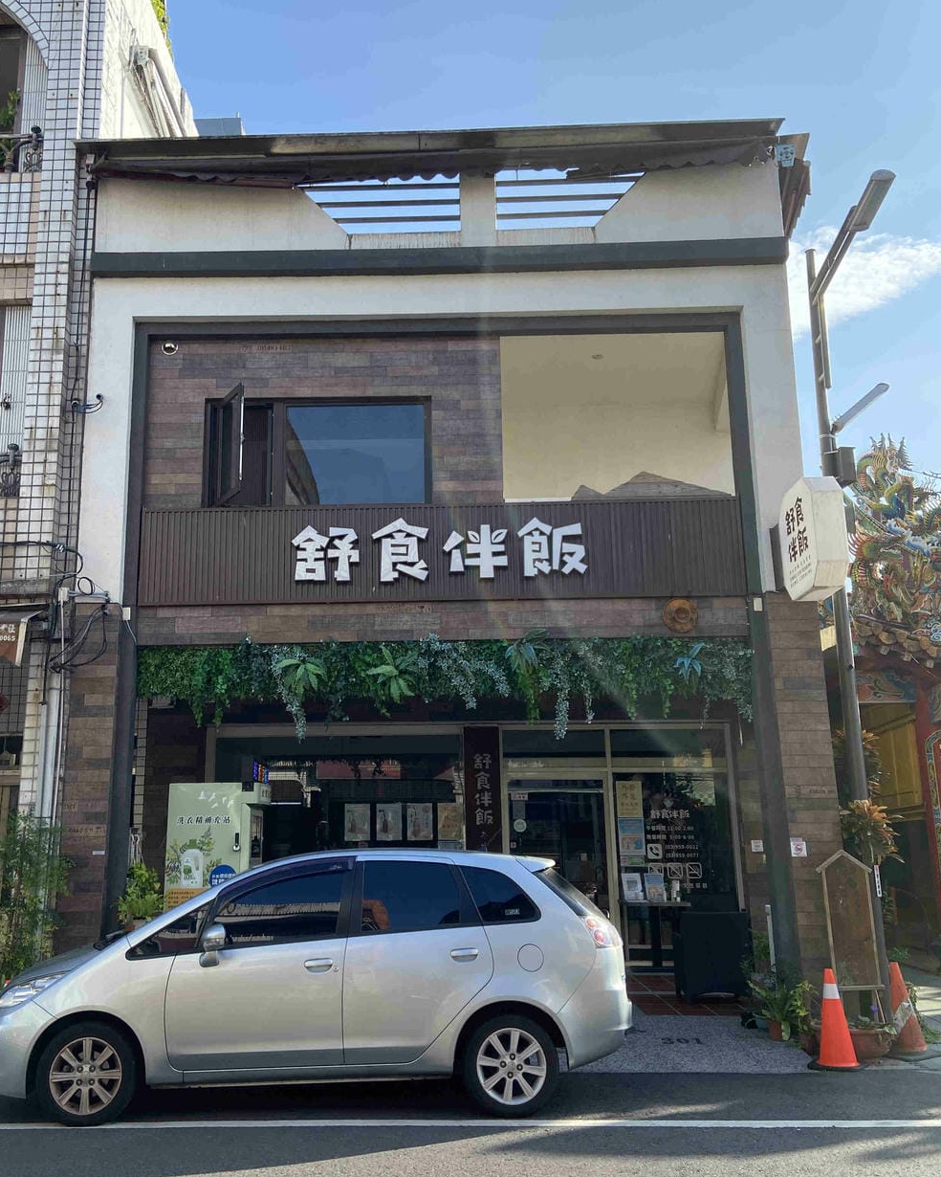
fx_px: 1149
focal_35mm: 33
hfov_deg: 44.4
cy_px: 577
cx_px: 392
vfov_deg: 54.2
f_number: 1.8
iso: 32
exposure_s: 1/1245
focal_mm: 4.25
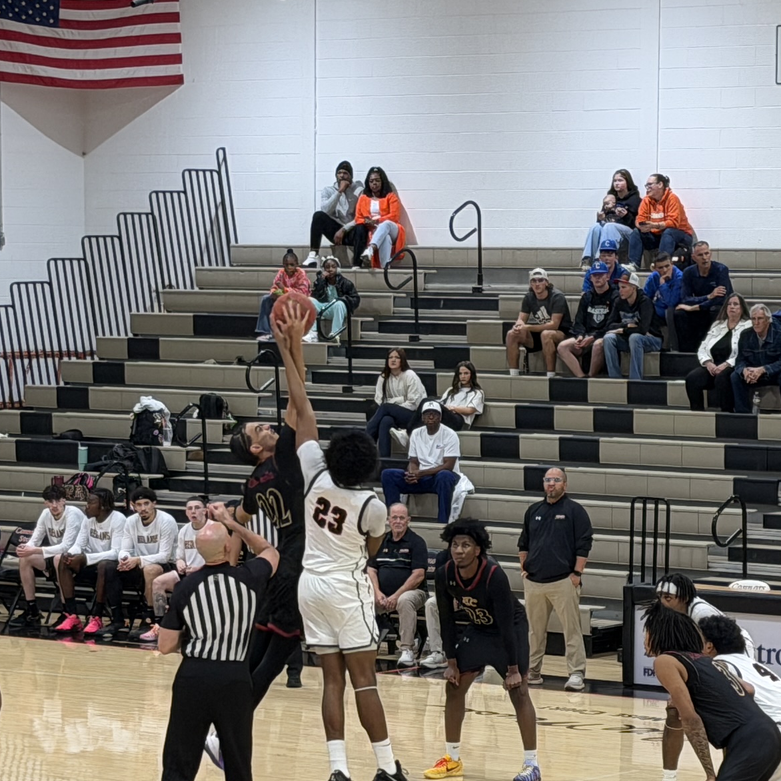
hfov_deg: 12.0
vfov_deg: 11.9
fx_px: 3727
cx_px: 438
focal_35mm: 146
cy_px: 652
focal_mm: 6.76
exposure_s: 1/120
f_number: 1.78
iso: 80
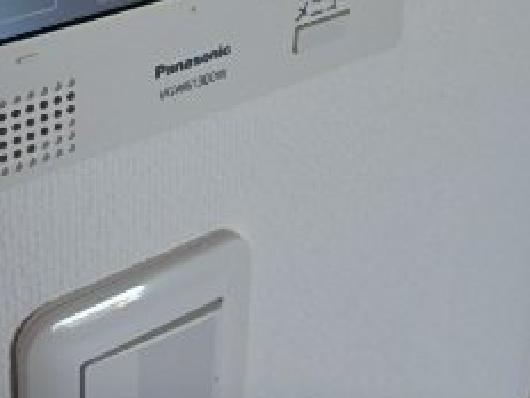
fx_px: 888
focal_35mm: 58
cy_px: -117
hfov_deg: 32.6
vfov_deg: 22.6
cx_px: 130
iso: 200
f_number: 3.5
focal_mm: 3.7
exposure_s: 1/40
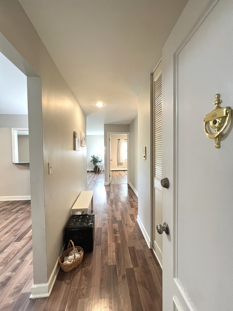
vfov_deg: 106.2
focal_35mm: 13
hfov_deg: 89.9
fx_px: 117
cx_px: 116
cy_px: 156
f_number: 1.8
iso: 640
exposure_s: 1/60
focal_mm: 1.57
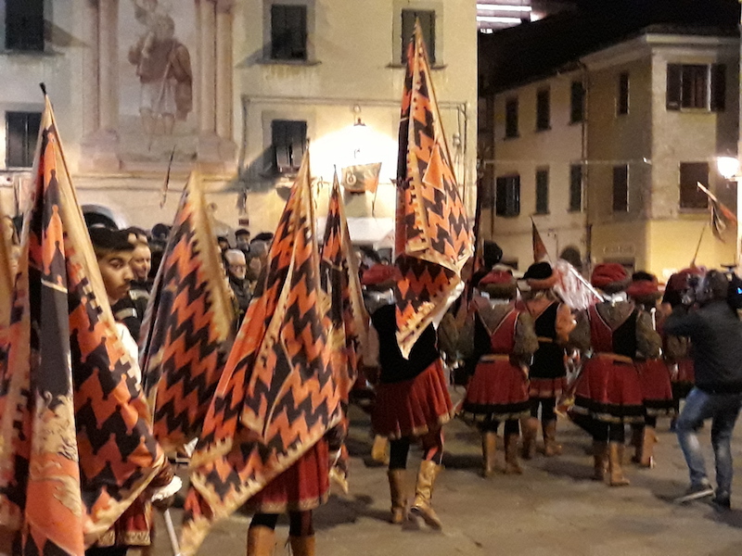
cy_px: 278
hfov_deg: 65.3
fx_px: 579
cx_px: 371
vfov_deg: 51.4
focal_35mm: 27
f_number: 1.7
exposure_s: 1/25
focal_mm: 3.71
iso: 640
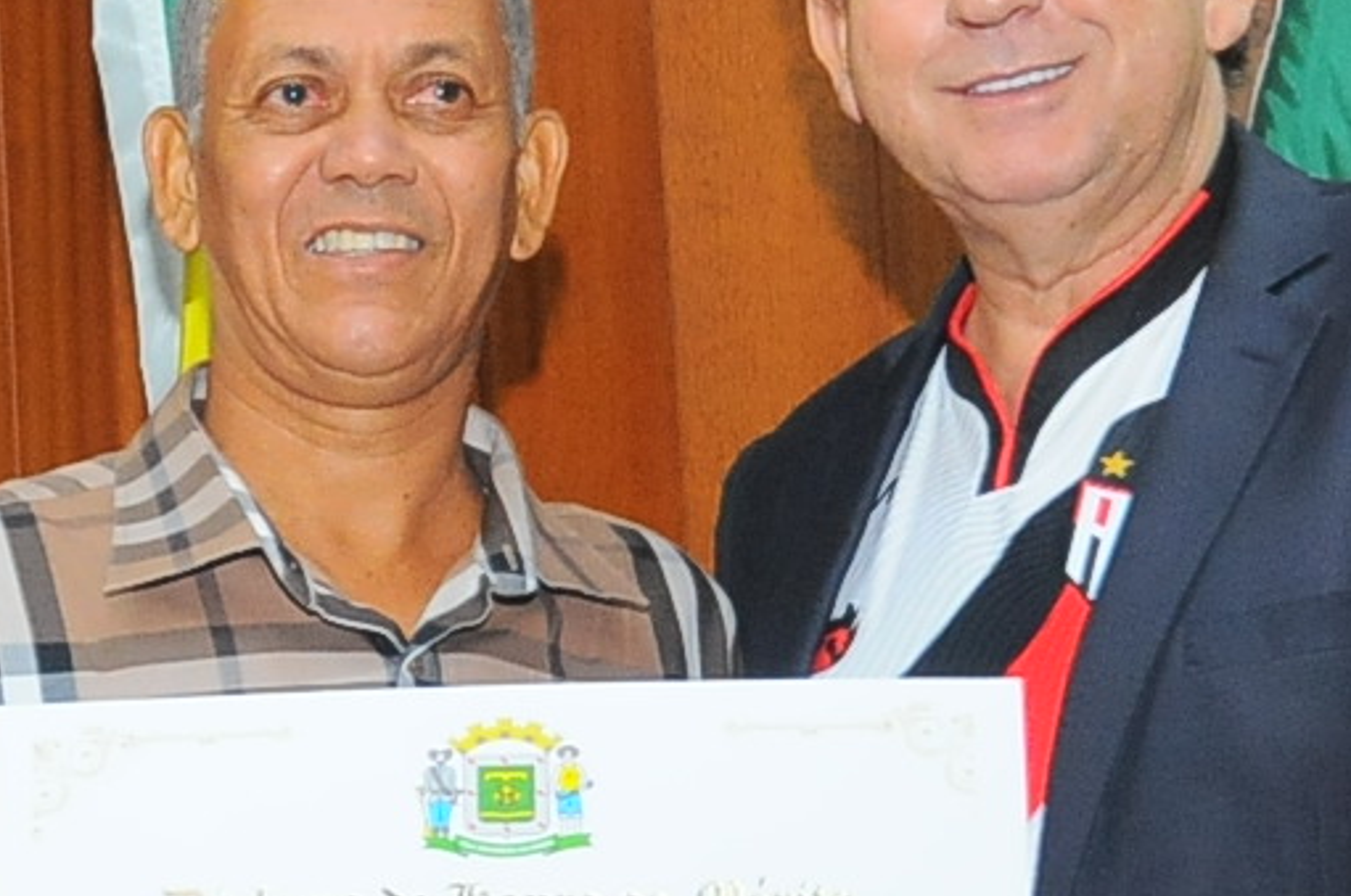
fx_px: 5658
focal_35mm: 151
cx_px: 182
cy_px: 748
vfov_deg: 9.0
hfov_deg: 13.5
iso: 1250
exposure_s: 1/60
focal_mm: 24
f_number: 5
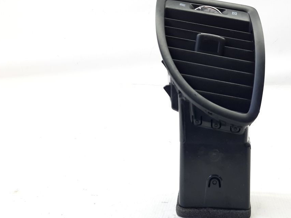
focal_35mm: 35
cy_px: 116
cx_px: 188
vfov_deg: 40.7
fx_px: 294
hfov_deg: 51.8
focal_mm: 4.6
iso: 100
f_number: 2
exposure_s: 1/50
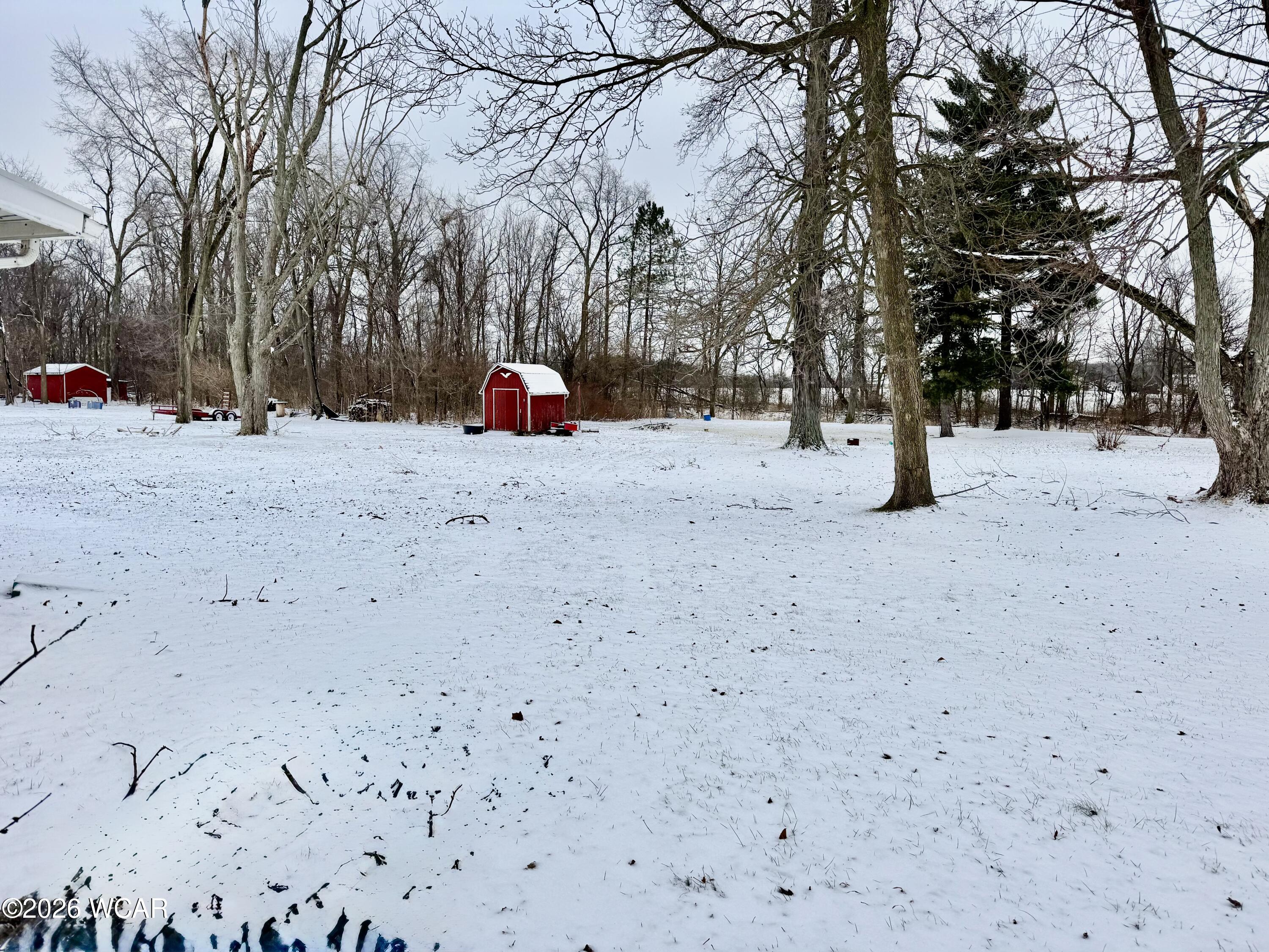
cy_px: 476
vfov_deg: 56.8
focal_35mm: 24
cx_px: 634
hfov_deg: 71.6
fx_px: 880
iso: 80
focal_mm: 6.76
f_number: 1.78
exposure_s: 1/1597
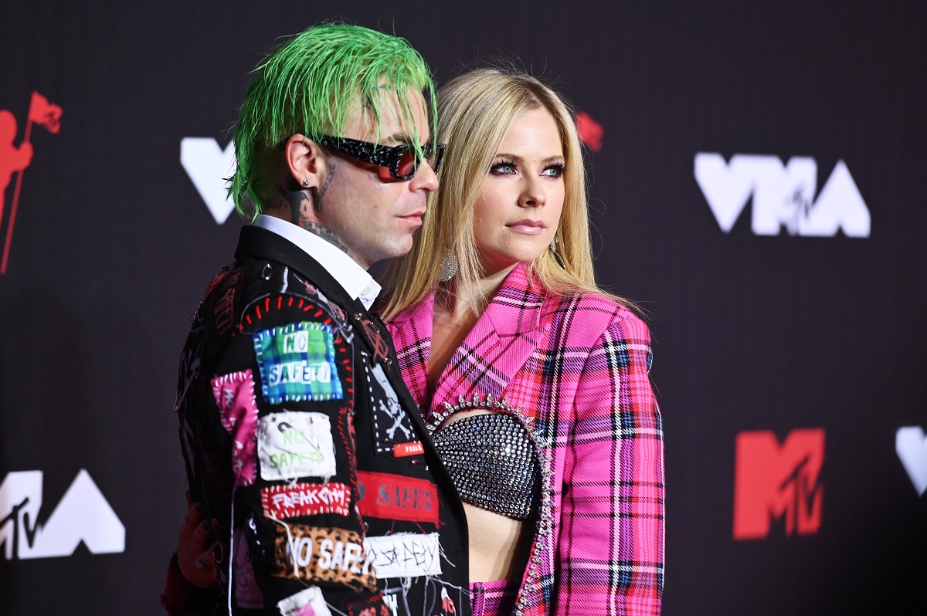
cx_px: 464
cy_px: 308
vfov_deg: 6.9
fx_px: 5146
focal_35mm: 200
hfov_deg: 10.3
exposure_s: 1/1250
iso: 1250
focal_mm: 200
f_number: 3.5
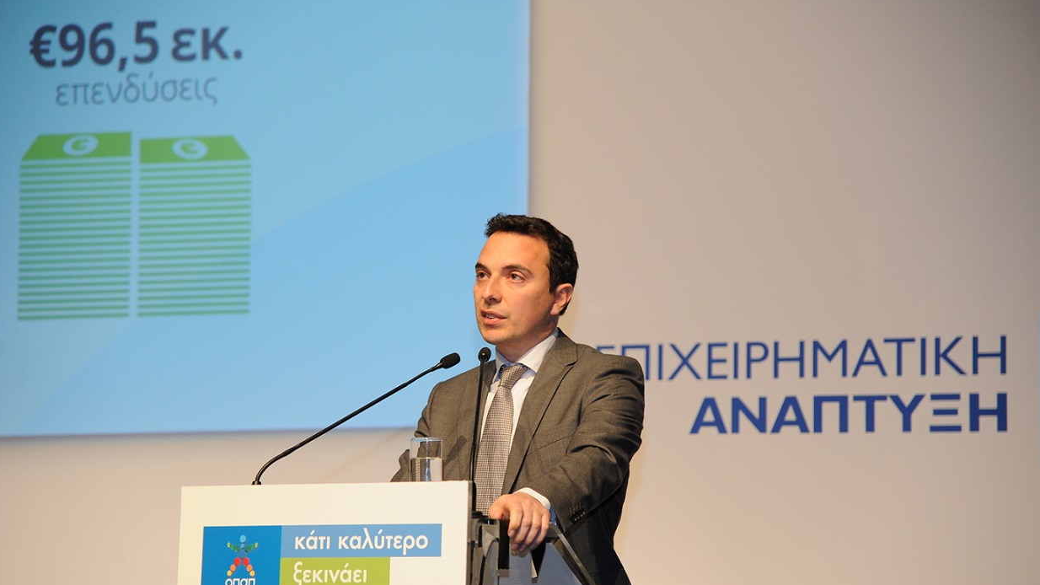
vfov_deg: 10.3
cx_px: 518
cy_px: 345
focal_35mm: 118
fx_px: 3254
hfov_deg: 18.2
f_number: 4
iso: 1600
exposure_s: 1/160
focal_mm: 112
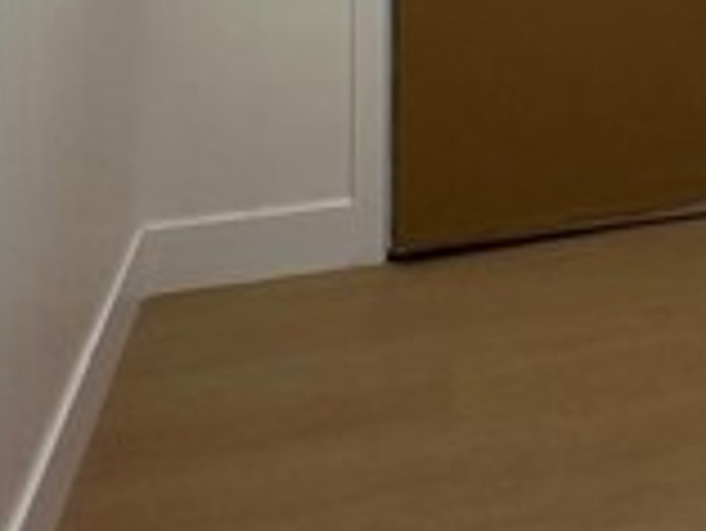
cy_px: -418
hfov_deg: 31.3
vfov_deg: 19.4
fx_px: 1163
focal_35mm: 57
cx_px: 702
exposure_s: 1/120
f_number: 2.2
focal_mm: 2.22
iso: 250
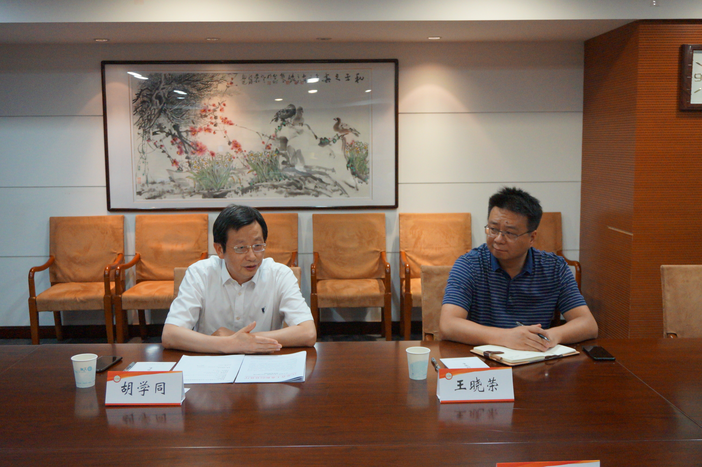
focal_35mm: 40
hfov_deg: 48.0
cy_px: 234
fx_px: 789
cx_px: 351
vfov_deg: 32.9
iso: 3200
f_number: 4.5
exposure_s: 1/160
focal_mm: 27
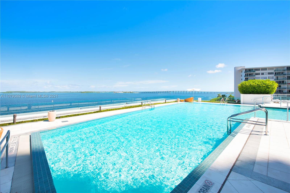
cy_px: 96
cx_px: 145
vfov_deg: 77.3
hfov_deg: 100.4
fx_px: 121
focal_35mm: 15
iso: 100
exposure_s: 1/80
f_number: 11
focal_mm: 15
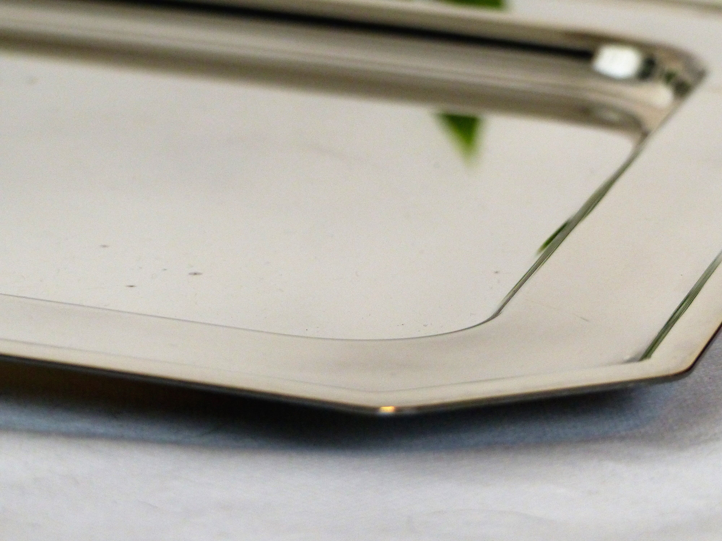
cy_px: 270
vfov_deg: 5.8
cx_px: 361
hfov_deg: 7.8
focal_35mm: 255
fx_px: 5319
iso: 400
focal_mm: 41.8
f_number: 2.8
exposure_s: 1/80
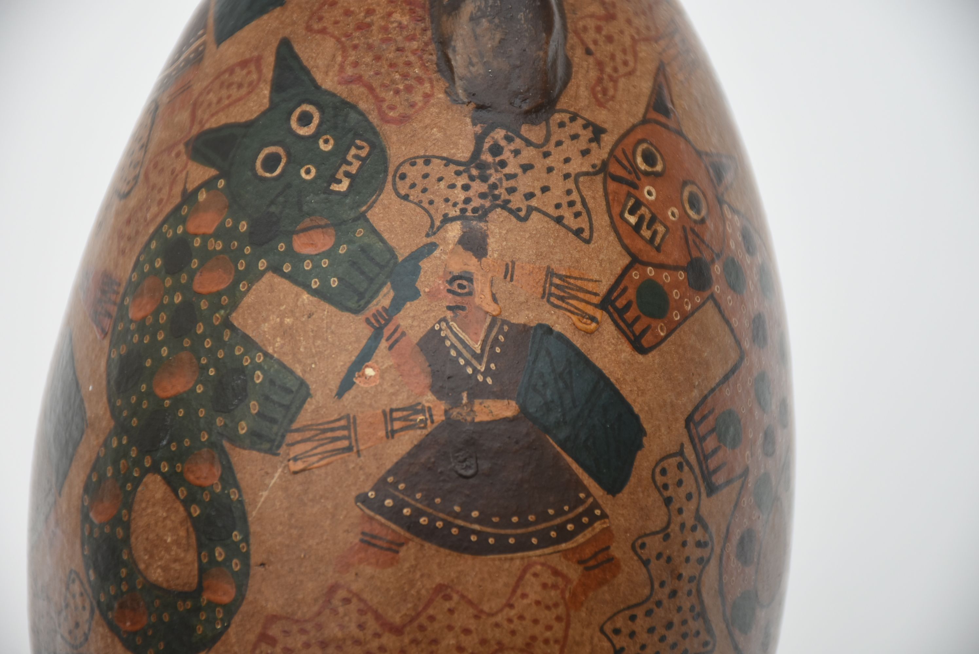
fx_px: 5715
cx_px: 490
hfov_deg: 9.8
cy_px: 327
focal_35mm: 210
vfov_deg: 6.6
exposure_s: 1/60
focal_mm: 140
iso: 200
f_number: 5.6
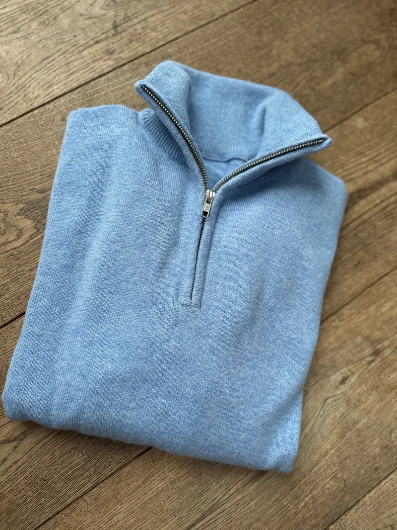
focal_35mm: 24
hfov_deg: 56.8
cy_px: 265
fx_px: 367
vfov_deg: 71.6
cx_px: 198
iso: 160
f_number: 1.78
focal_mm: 6.86
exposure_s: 1/121
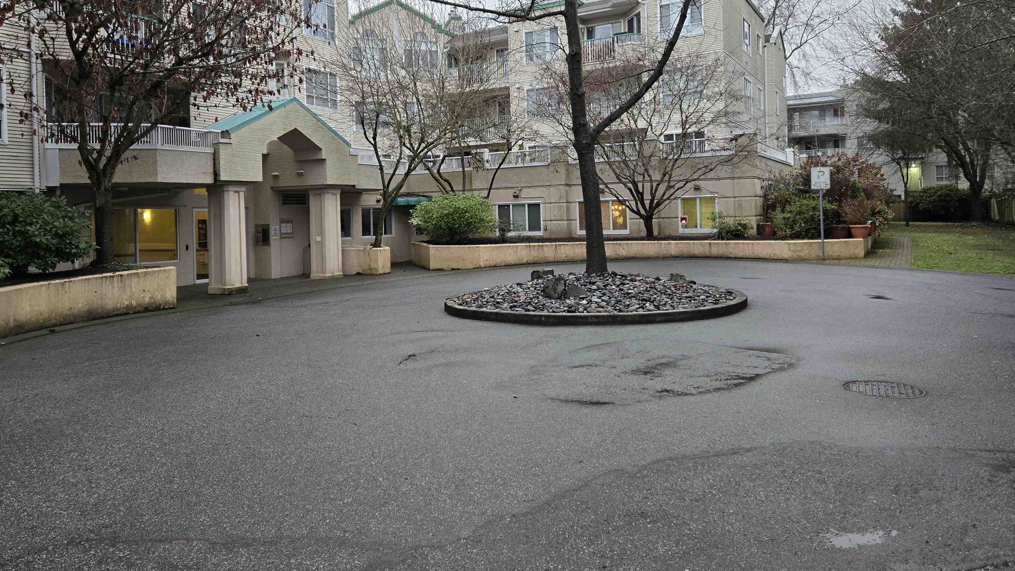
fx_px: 700
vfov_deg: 44.1
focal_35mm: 26
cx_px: 512
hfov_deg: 71.9
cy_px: 220
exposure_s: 1/180
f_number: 1.8
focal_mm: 5.4
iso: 160
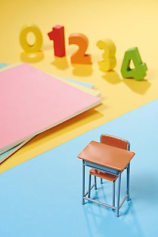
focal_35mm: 70
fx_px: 460
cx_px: 79
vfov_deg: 28.8
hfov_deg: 19.5
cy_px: 118
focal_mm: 70
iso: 100
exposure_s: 1/125
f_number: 11
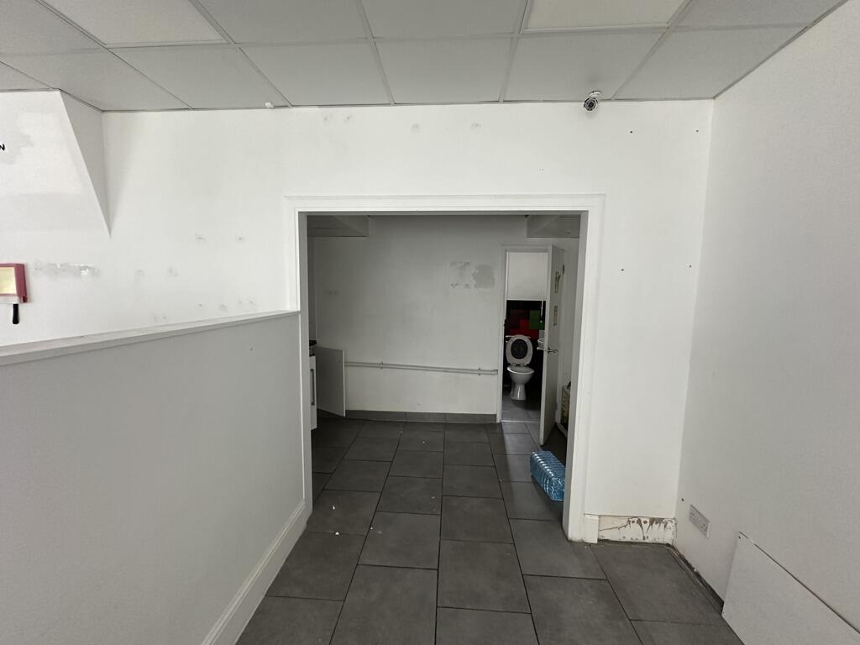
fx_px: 348
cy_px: 322
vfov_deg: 85.7
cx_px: 430
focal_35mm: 14
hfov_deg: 102.1
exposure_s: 1/99
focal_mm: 2.22
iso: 250
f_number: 2.2
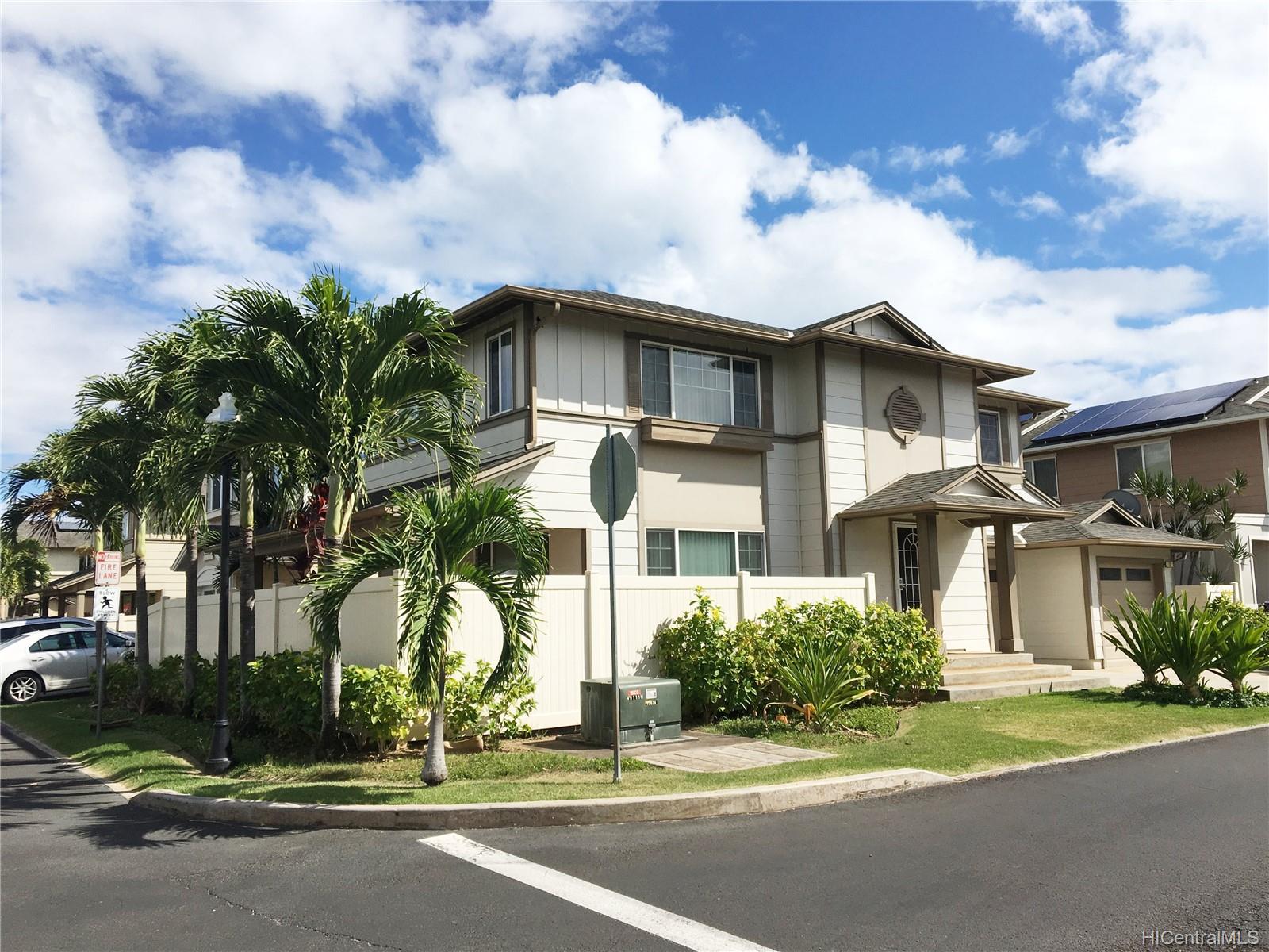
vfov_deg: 48.2
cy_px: 476
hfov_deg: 61.7
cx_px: 634
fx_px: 1063
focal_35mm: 29
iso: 25
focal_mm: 4.15
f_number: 2.2
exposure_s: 1/2653
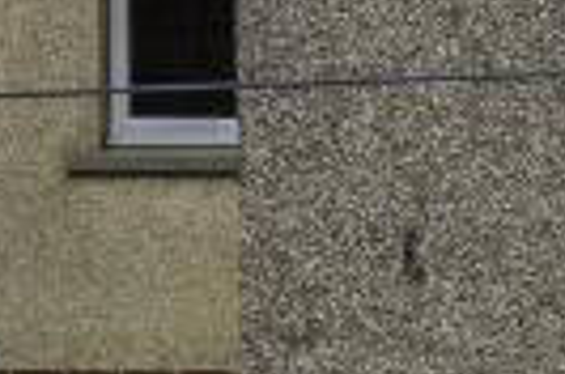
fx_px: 2176
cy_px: -121
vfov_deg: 9.6
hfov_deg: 13.4
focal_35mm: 139
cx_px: 990
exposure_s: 1/1000
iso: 400
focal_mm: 12
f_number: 7.1
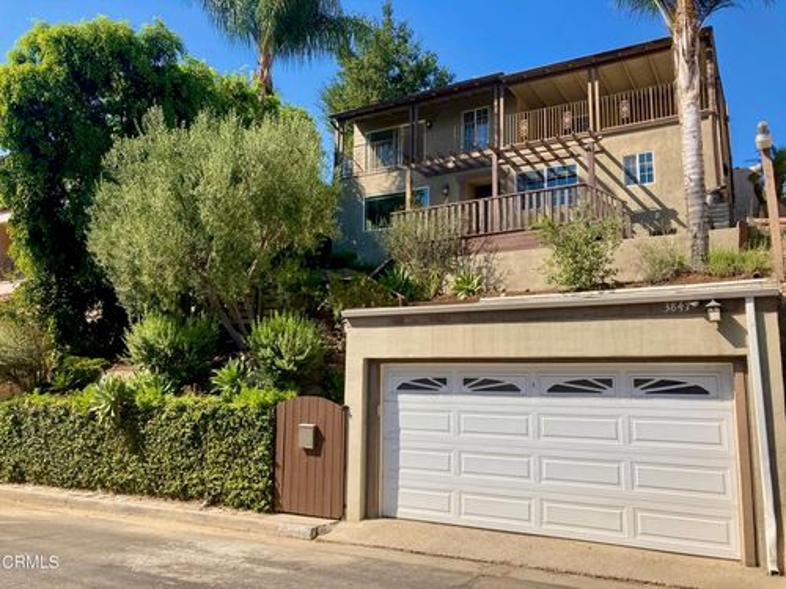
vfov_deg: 49.7
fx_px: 636
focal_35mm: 28
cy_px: 294
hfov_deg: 63.4
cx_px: 393
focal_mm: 3.99
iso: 20
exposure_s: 1/1779
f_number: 1.8
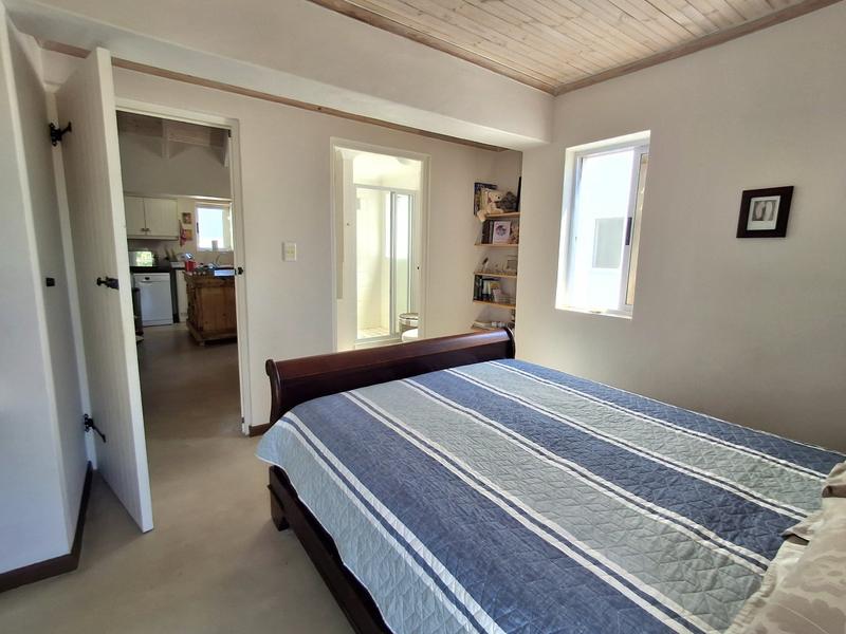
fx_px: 391
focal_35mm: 16
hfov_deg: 94.5
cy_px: 317
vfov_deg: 78.1
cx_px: 423
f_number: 2.2
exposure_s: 1/196
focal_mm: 1.64
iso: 40
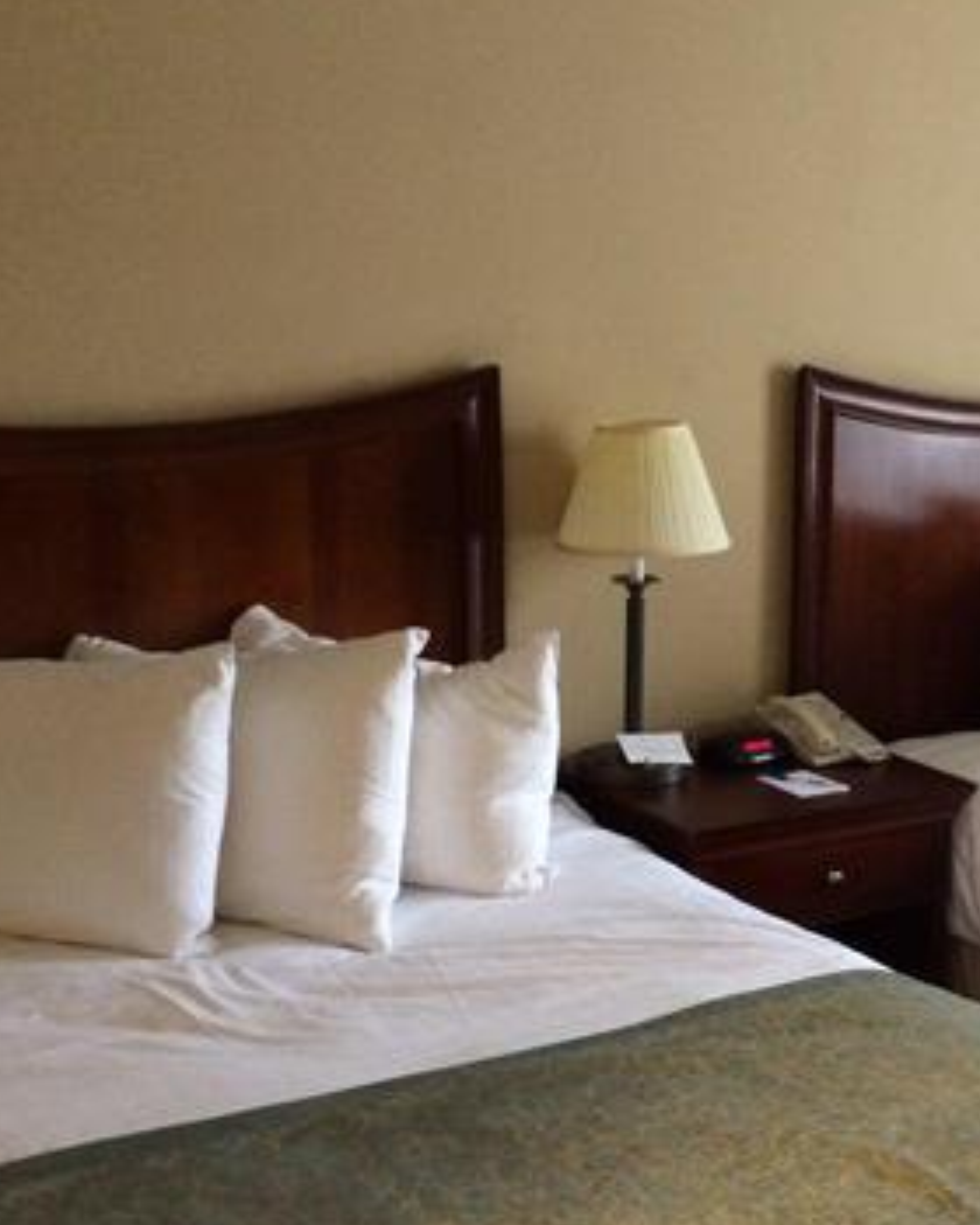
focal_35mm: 50
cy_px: 654
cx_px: 747
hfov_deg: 29.7
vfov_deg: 37.3
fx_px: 1813
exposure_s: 1/30
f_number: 2.2
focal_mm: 4.15
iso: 250
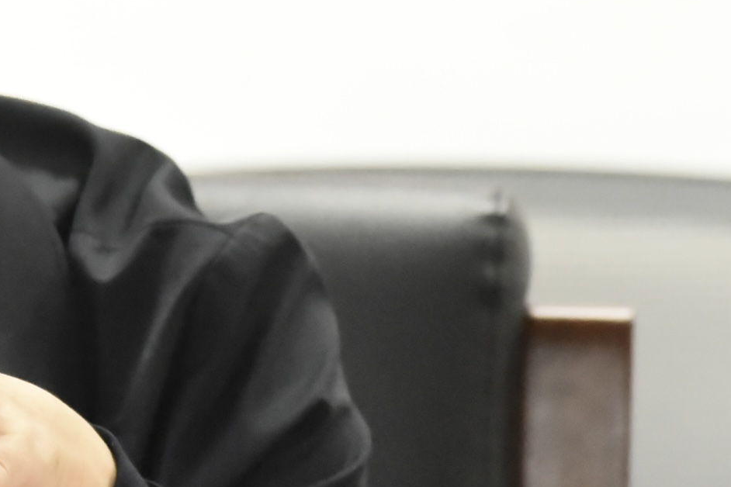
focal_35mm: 399
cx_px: -319
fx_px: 8101
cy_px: 145
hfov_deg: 5.1
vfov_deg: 3.4
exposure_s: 1/250
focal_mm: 105
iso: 9000
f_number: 5.6
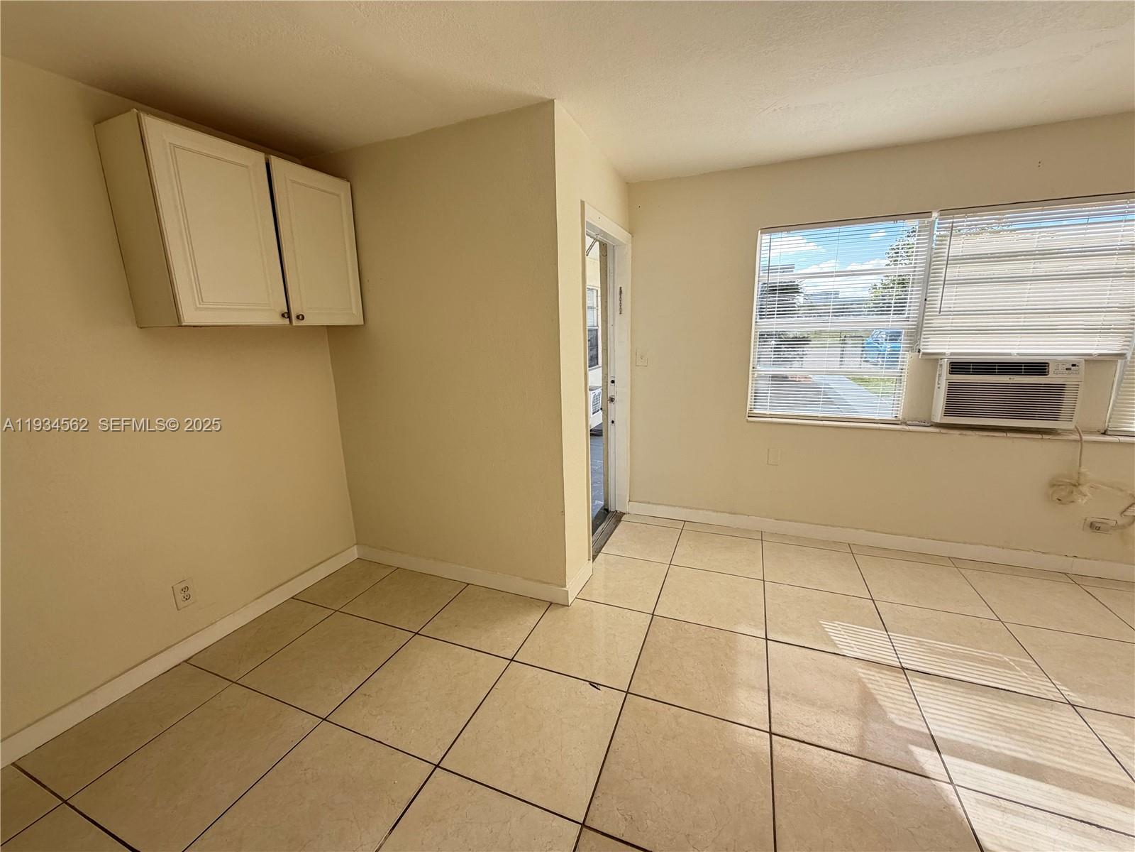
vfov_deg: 85.7
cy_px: 426
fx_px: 459
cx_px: 568
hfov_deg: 102.1
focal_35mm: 14
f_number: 2.2
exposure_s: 1/274
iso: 50
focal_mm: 2.22
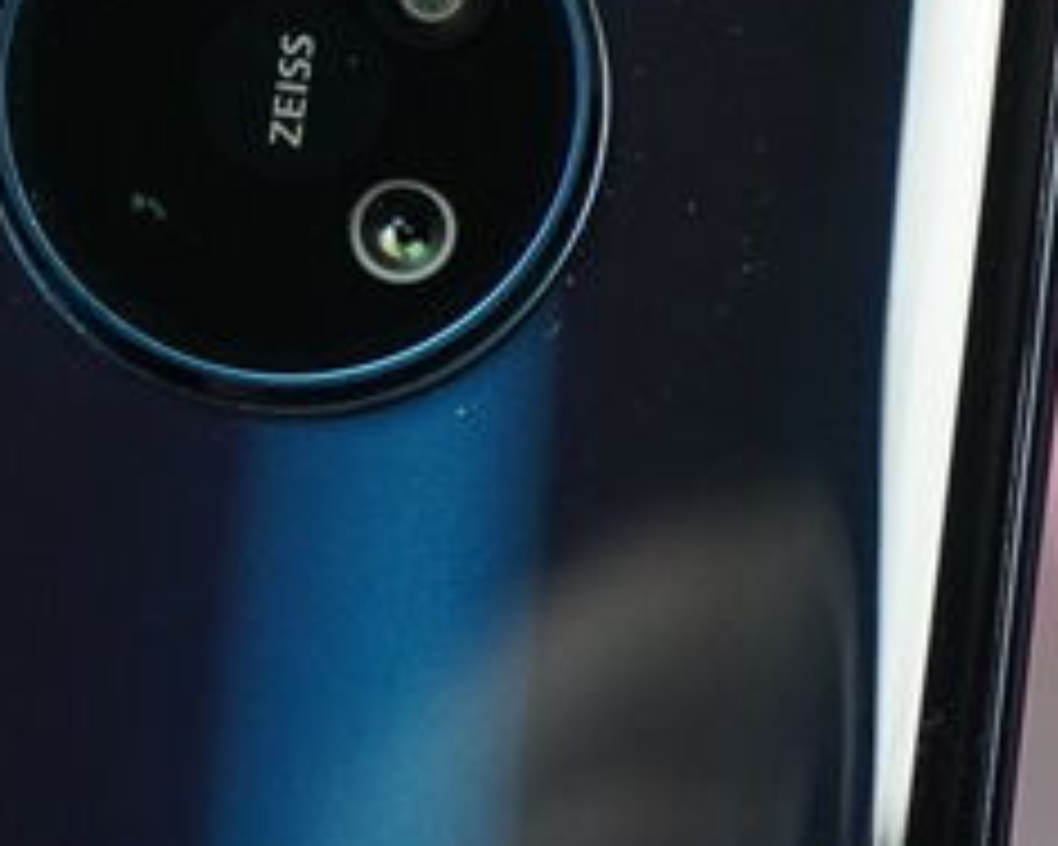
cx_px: 232
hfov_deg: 11.4
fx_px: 5292
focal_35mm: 169
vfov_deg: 9.1
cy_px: 639
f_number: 5.6
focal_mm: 51
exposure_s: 1/200
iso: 3200
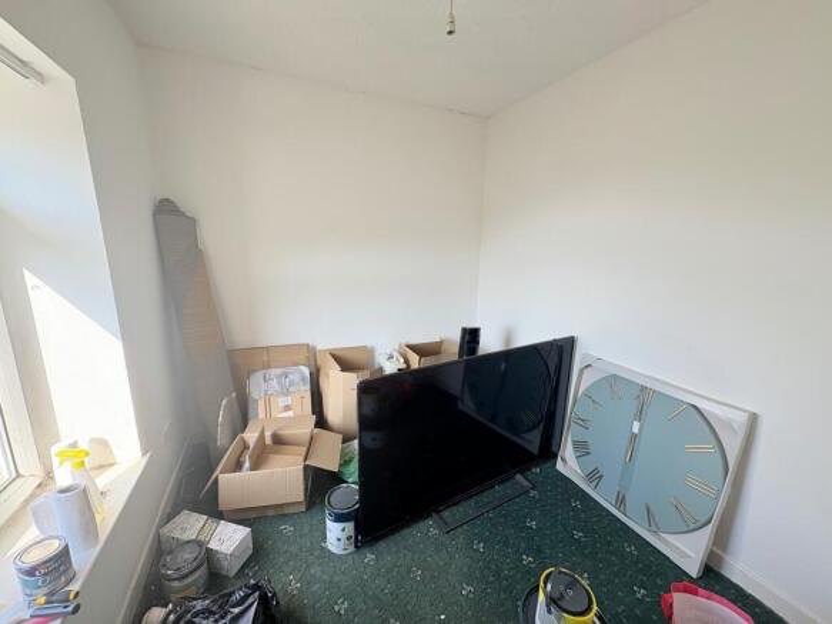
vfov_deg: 85.7
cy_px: 312
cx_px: 416
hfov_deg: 102.1
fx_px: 336
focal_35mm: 14
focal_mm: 2.22
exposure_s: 1/99
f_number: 2.2
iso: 50
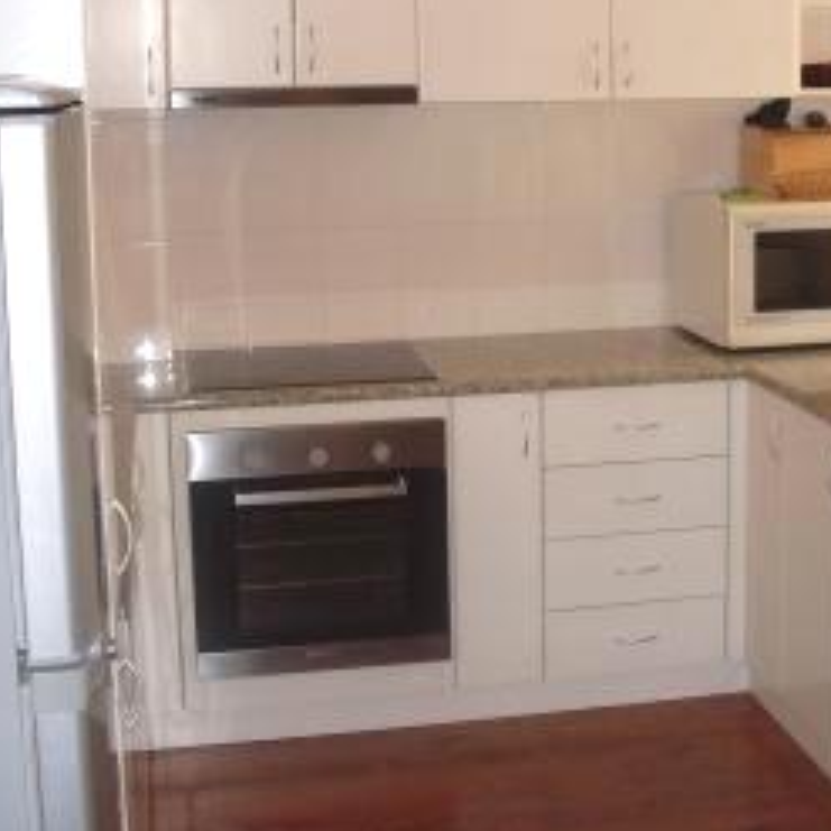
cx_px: 602
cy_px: 279
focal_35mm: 61
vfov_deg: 28.0
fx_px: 1657
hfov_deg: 27.8
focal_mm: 6.3
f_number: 2.8
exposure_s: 1/45
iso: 100
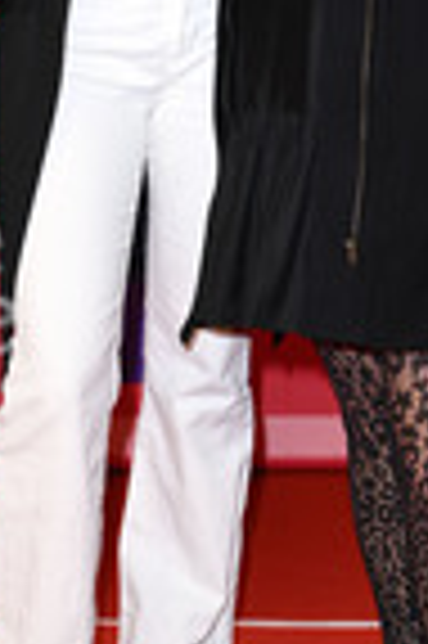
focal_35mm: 162
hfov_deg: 8.4
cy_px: 104
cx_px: 279
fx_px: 2896
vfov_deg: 12.6
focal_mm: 58
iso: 640
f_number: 5.6
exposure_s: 1/250
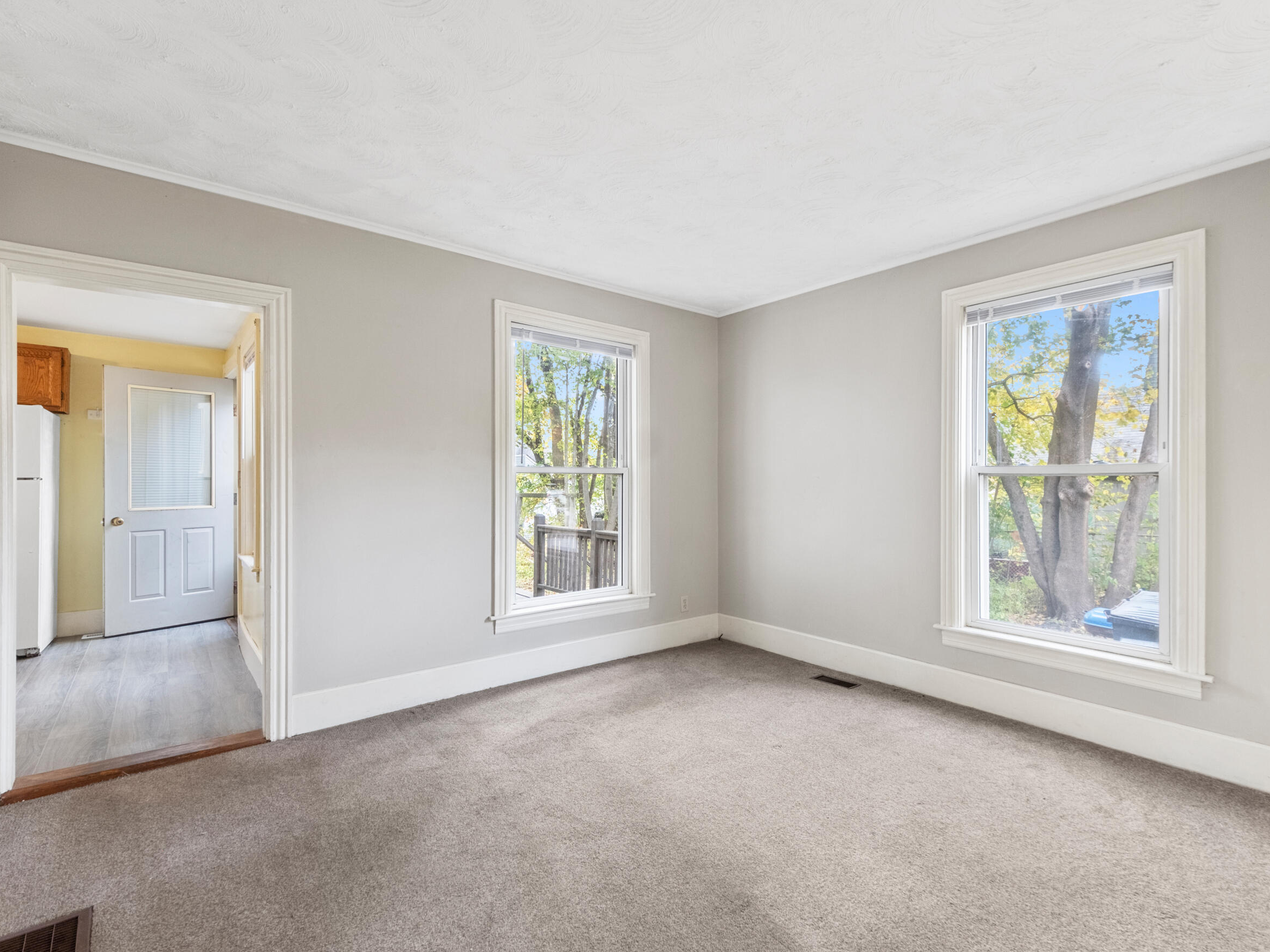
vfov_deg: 78.1
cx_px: 697
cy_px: 489
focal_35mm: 16
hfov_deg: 94.2
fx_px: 587
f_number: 8
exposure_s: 1/4
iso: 500
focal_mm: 8.9
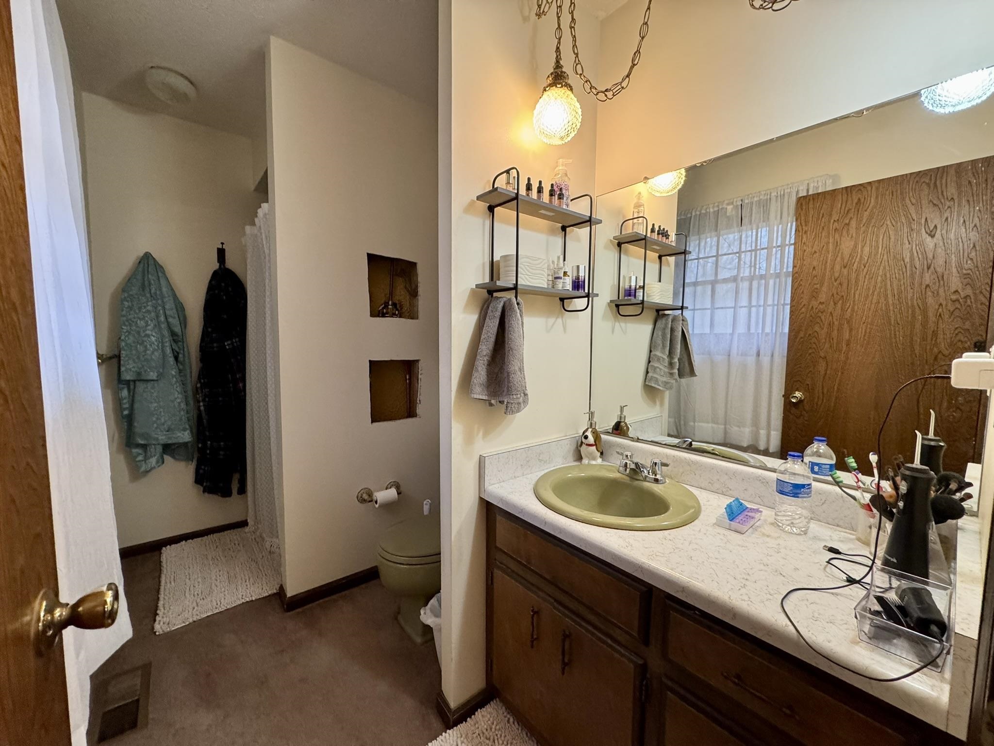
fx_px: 402
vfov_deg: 85.7
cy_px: 373
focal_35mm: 14
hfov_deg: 102.1
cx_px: 497
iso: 320
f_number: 2.2
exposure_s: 1/120
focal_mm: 2.22
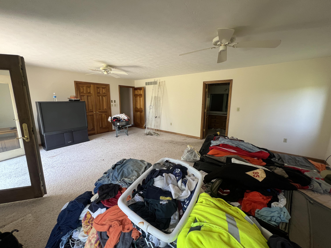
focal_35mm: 13
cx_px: 166
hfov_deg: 106.2
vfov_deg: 89.9
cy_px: 124
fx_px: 124
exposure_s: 1/99
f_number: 1.8
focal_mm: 1.57
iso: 125
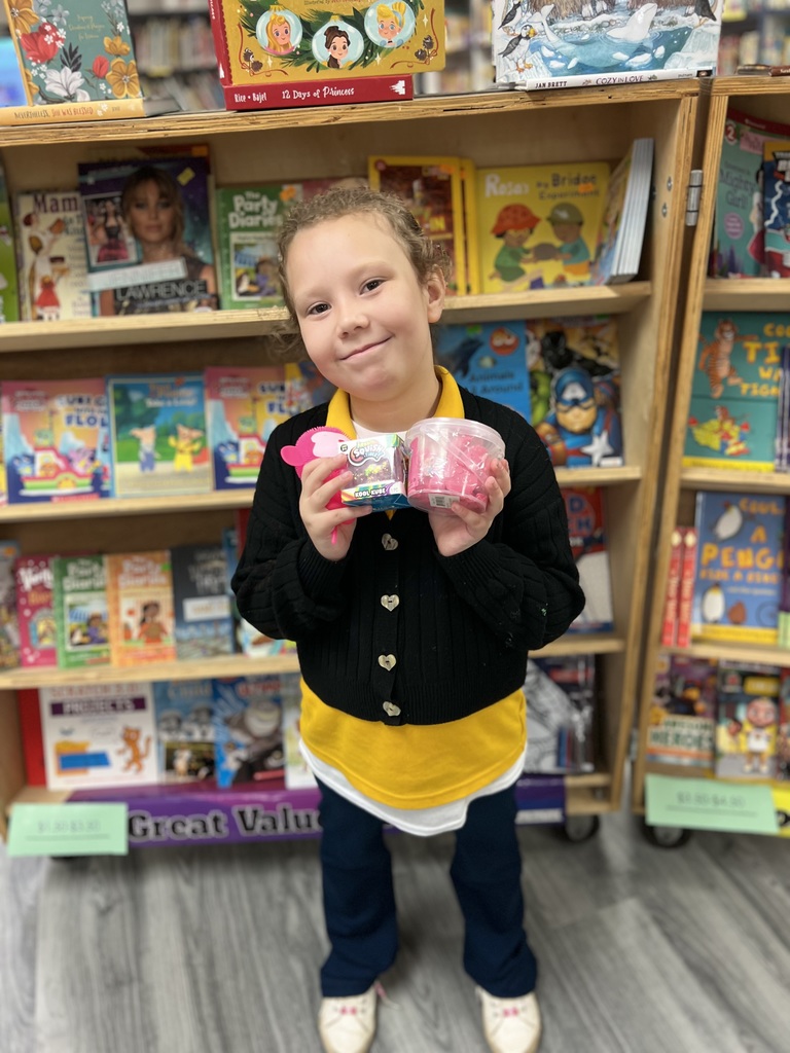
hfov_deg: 53.1
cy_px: 526
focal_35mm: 26
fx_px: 791
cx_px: 395
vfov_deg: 67.3
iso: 125
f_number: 1.5
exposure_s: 1/120
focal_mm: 5.7
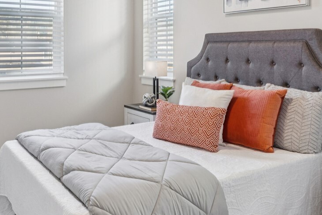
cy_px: 52
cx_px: 120
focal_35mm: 42
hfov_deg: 46.0
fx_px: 376
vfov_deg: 31.3
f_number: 9
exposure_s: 1/8
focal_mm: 12
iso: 250
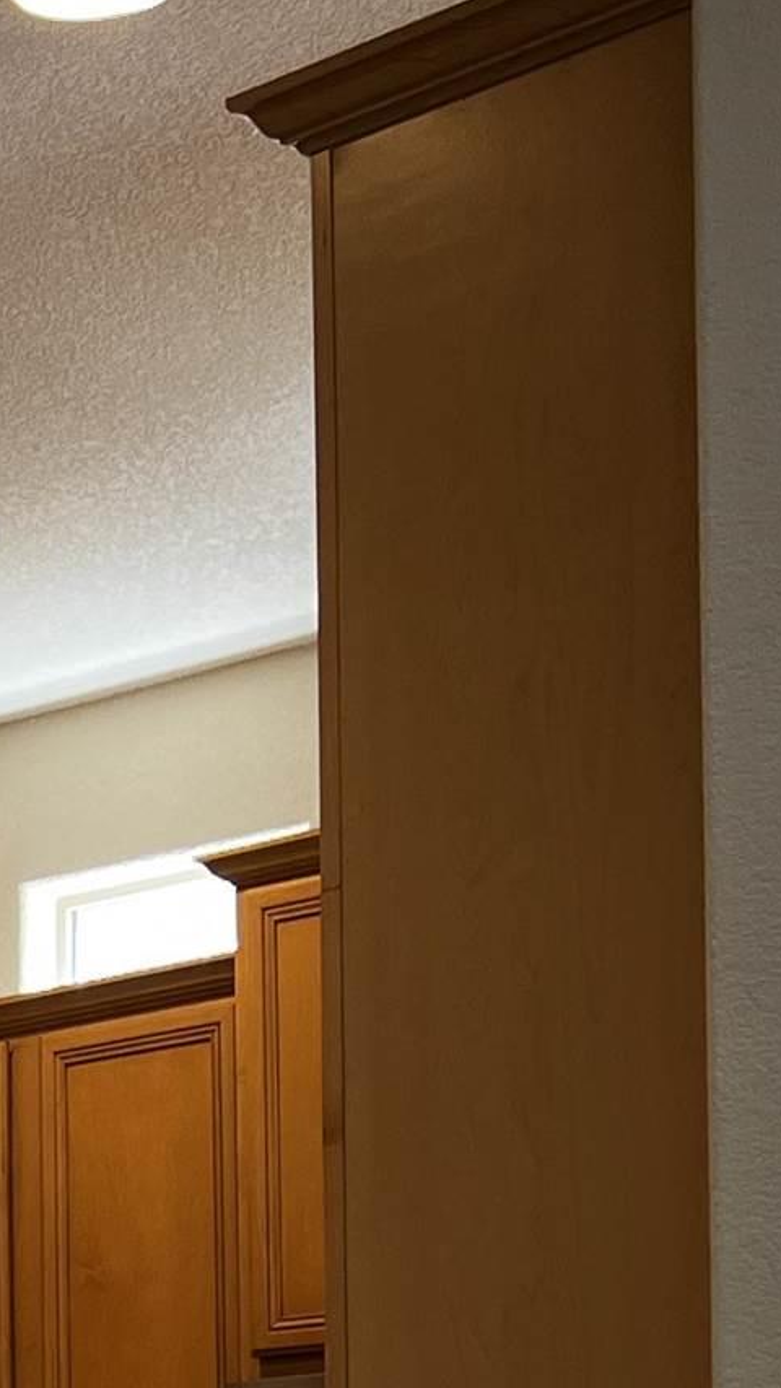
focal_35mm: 102
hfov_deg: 11.0
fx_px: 3754
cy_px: 1557
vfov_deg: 19.9
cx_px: -693
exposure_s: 1/60
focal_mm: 5.7
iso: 64
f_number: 1.5
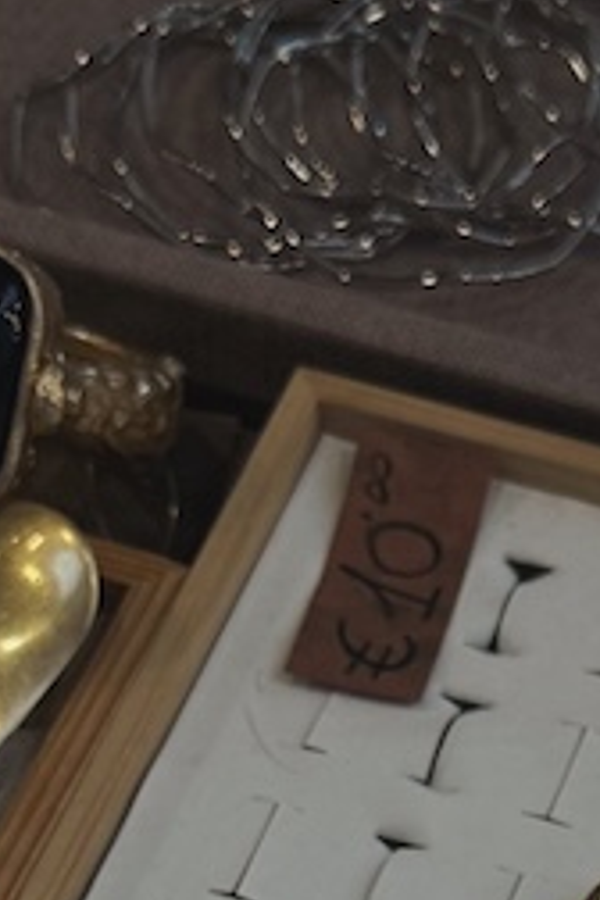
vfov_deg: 14.8
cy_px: 1407
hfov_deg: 10.7
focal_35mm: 127
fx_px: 3175
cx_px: 521
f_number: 1.78
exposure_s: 1/598
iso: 80
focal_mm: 6.76
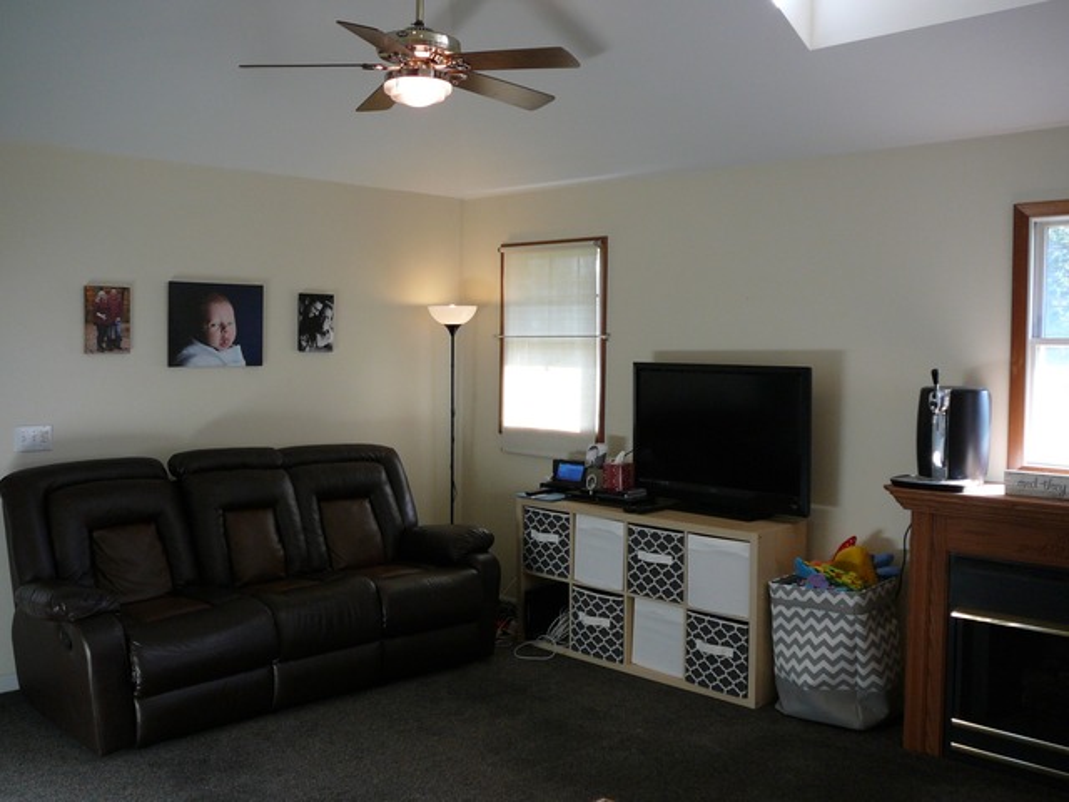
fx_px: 1081
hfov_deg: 52.6
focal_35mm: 35
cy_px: 401
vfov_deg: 40.7
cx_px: 534
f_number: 2.8
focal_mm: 5.2
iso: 100
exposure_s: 1/50
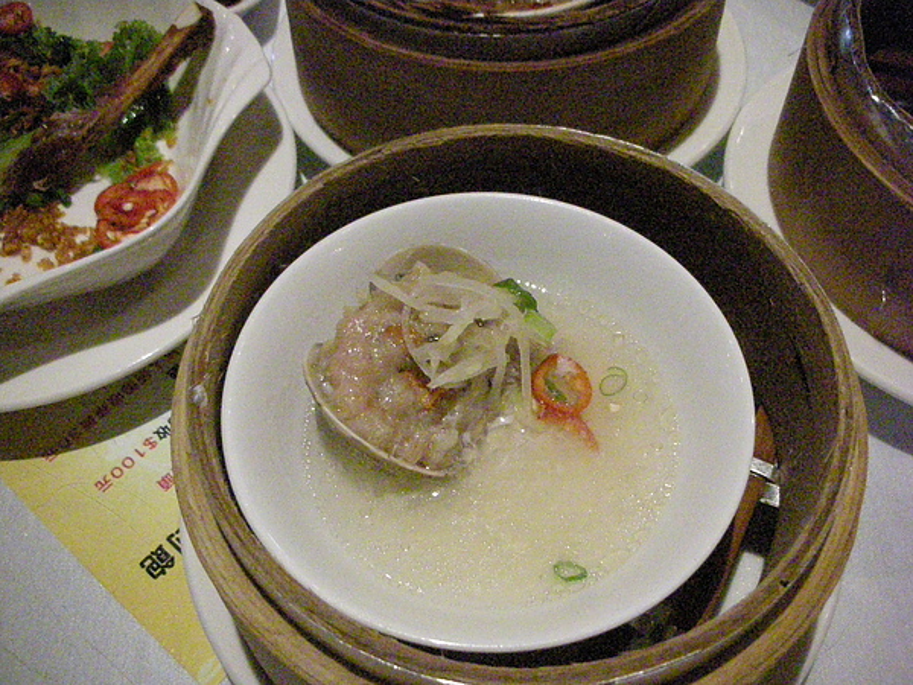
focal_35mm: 35
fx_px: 923
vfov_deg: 40.7
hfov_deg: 52.6
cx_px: 456
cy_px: 342
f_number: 2.8
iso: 1600
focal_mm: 5.8
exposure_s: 1/86.4
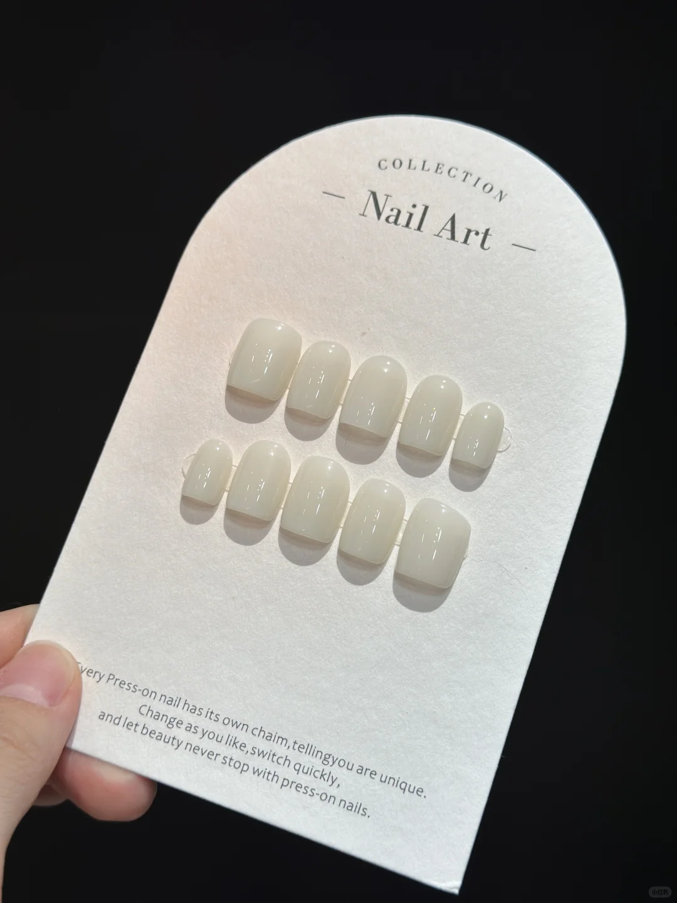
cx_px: 338
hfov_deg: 30.3
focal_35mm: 48
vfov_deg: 39.7
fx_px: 1252
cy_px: 452
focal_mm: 6.86
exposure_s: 1/121
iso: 80
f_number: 1.78
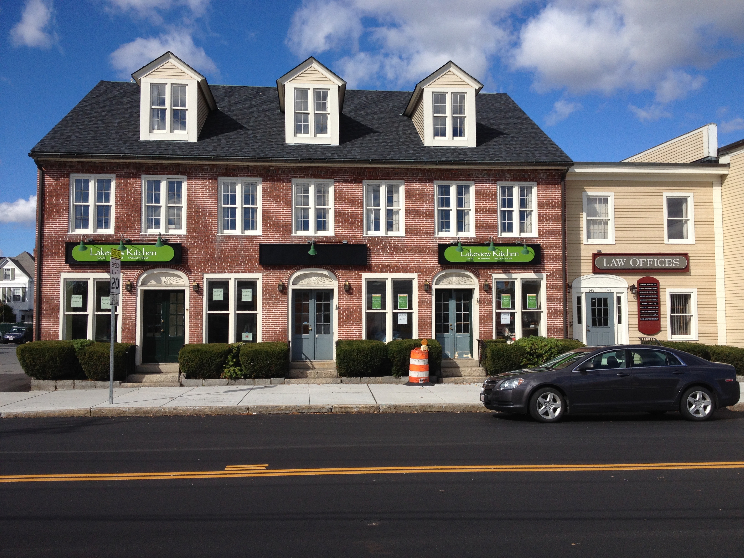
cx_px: 372
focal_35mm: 35
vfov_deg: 40.7
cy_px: 279
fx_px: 752
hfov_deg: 52.6
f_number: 2.4
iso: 50
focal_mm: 4.28
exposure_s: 1/2123
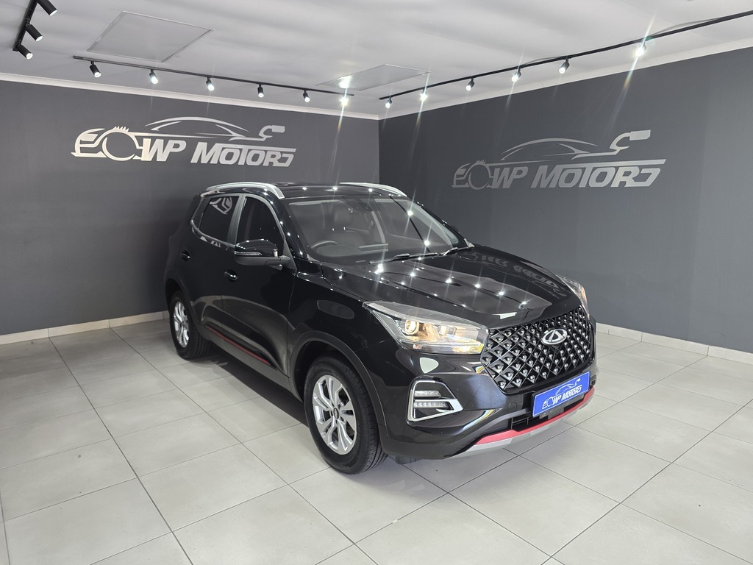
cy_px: 282
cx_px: 376
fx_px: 500
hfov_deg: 73.9
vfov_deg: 58.9
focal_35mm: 23
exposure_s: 1/100
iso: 160
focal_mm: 6.3
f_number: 1.7
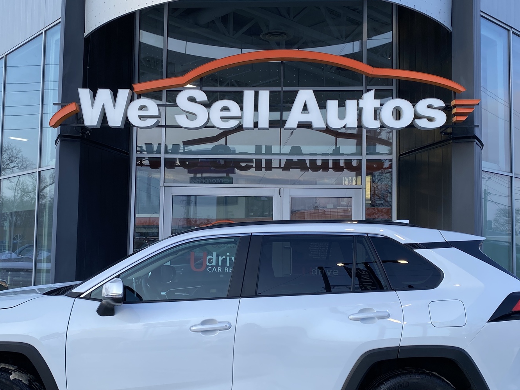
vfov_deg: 35.9
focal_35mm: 40
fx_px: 601
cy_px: 208
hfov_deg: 46.8
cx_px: 245
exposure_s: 1/510
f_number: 1.8
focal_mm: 4.25
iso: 32
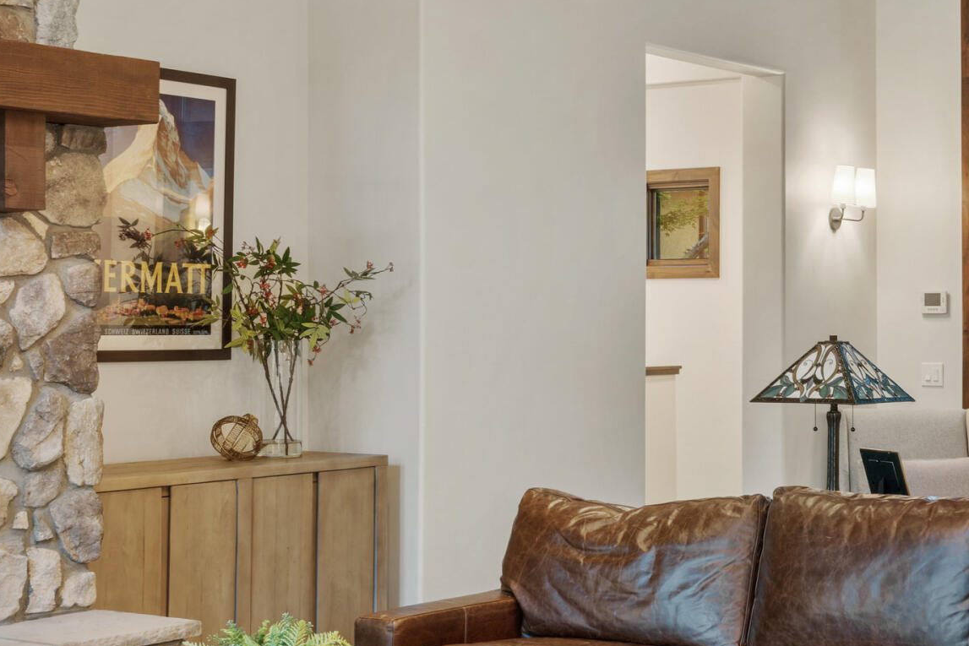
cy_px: 259
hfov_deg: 29.0
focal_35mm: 68
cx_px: 770
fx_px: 1830
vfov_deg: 20.0
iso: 100
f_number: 10
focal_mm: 26
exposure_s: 8
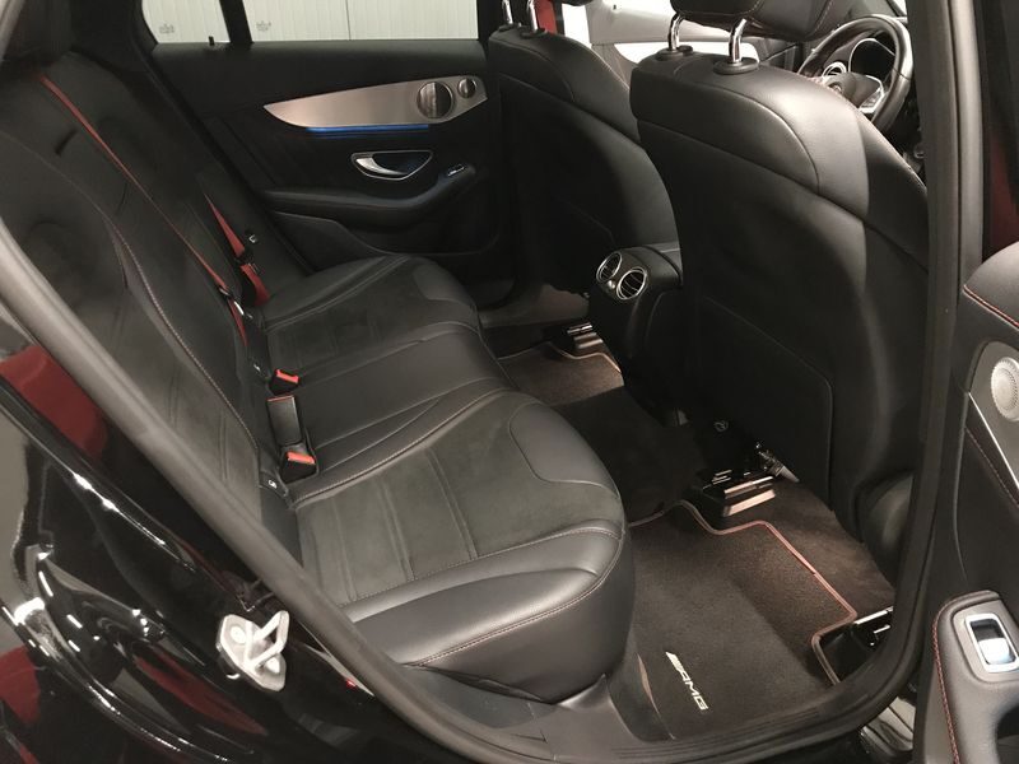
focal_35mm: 28
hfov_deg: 63.4
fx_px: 824
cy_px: 382
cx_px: 510
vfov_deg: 49.7
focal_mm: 3.99
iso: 125
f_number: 1.8
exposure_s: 1/4
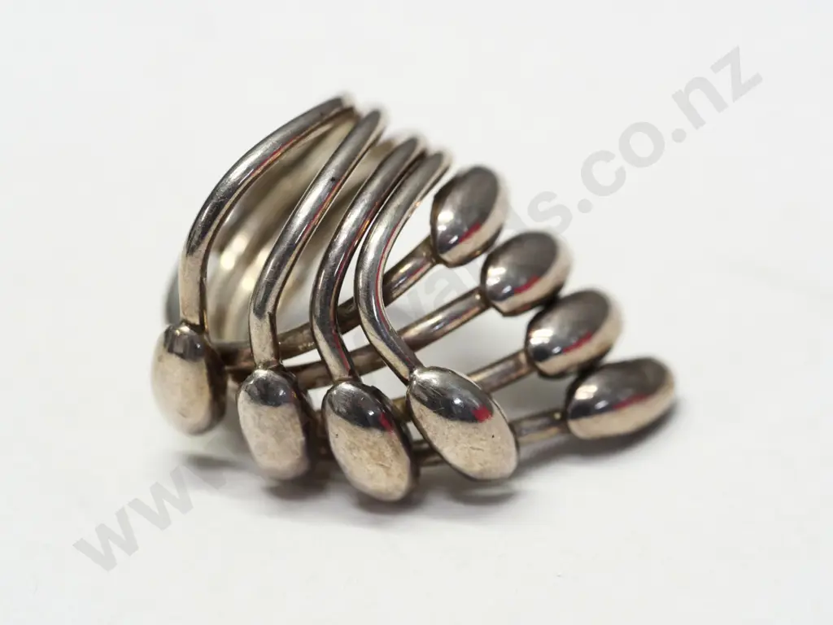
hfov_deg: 16.4
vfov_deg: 12.3
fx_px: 2888
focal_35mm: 120
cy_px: 312
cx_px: 416
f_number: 5
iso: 1600
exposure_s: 1/80
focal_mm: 60
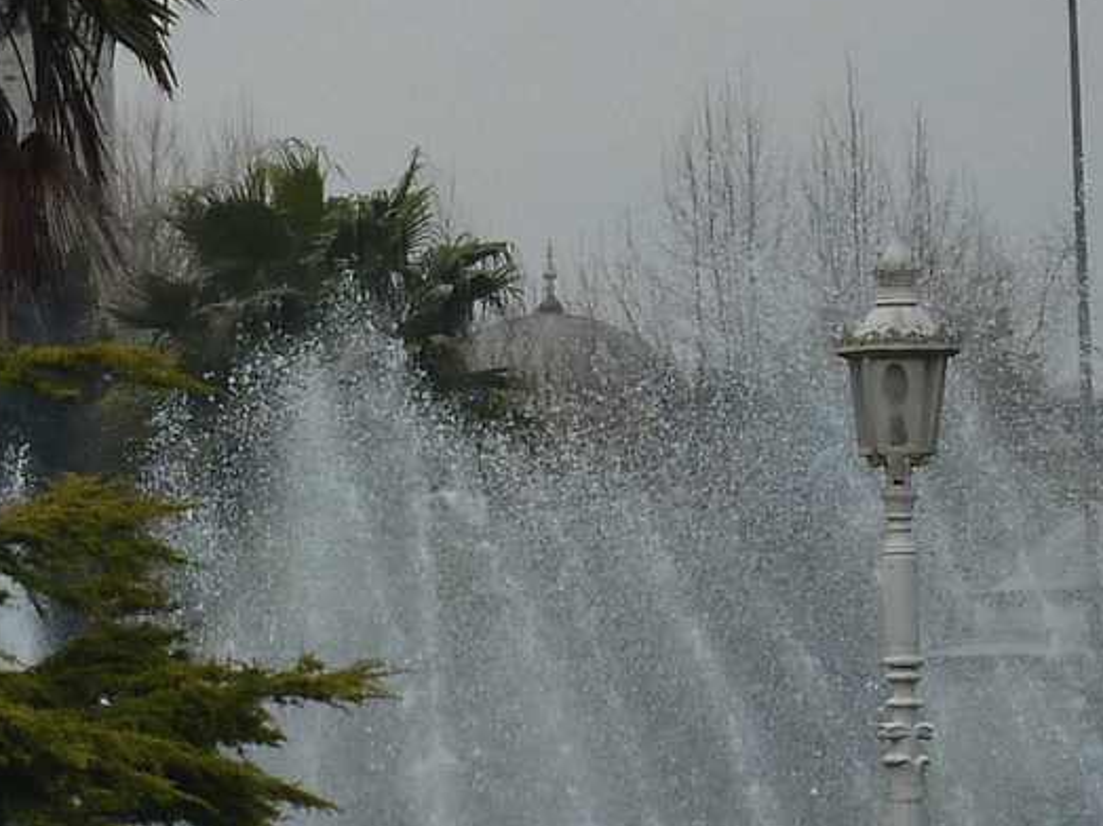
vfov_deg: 3.1
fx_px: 15196
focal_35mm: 477
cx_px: -1147
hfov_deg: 4.1
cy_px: -362
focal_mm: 17
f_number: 4.3
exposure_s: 1/250
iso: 80
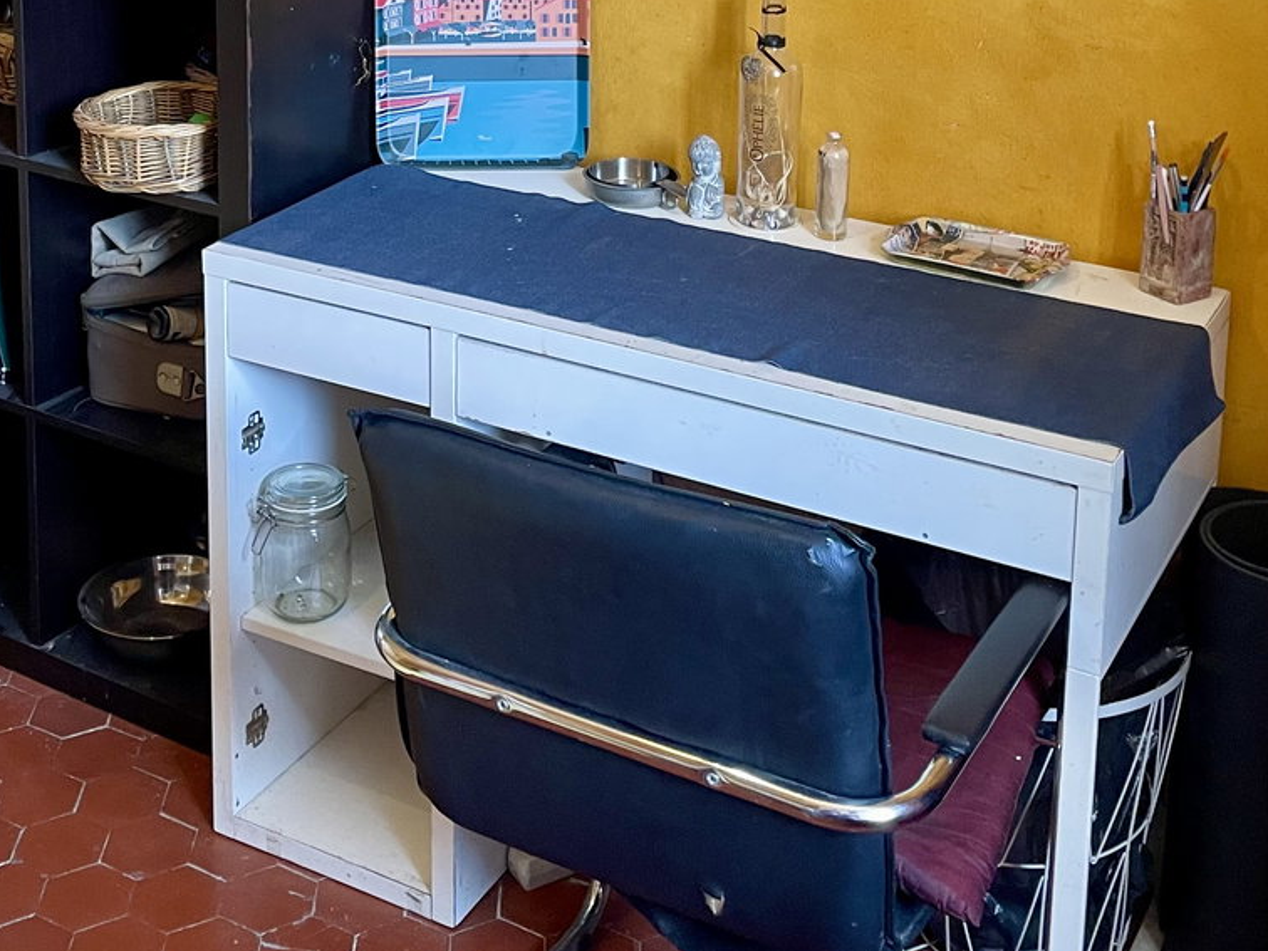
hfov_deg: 34.8
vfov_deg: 25.0
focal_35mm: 55
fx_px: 2015
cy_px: -44
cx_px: 476
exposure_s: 1/61
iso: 125
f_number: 1.6
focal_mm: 4.2
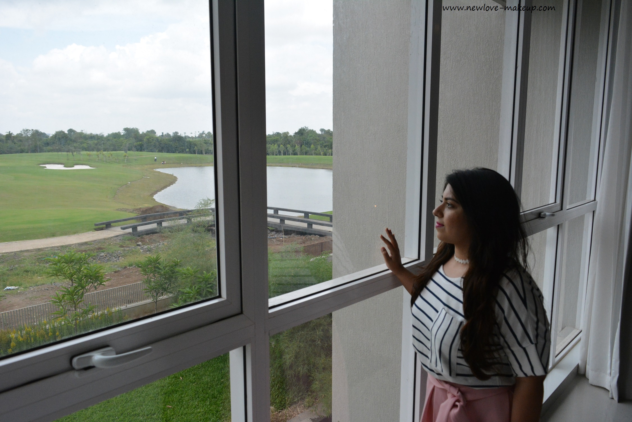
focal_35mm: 27
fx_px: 474
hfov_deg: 67.4
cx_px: 316
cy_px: 211
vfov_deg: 48.0
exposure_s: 1/4000
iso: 1600
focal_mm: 18
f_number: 5.6
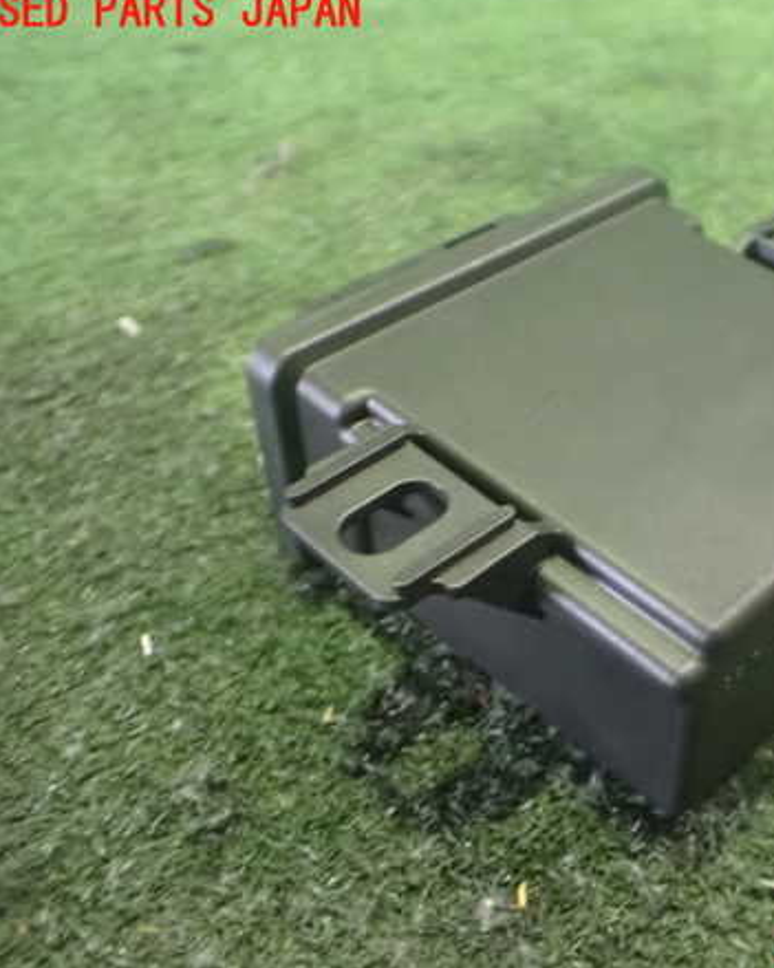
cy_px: 481
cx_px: 622
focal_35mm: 40
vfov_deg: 45.8
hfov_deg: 36.1
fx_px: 1146
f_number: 2.3
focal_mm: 5.4
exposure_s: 1/30
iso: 1600
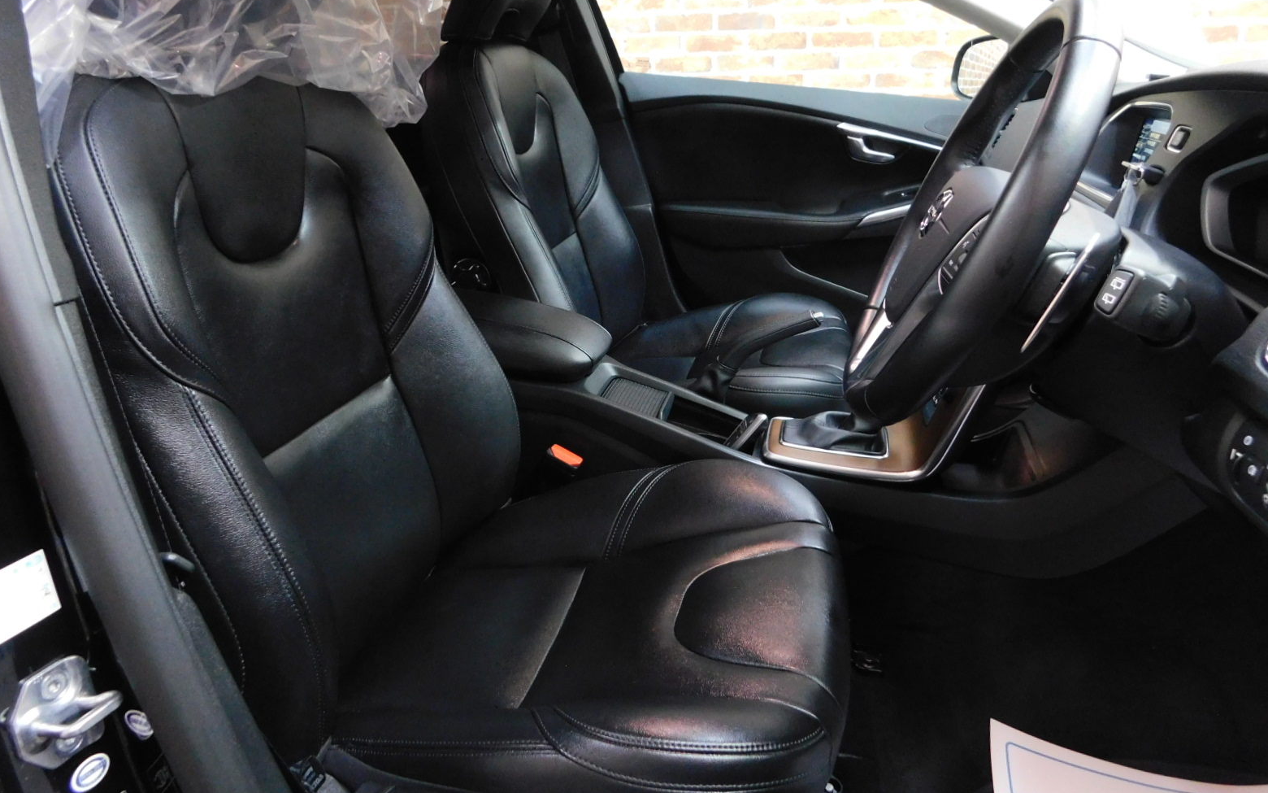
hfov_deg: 72.5
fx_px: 864
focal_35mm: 25
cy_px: 339
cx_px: 642
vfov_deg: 49.1
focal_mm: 4
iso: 500
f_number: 3
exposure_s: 1/8
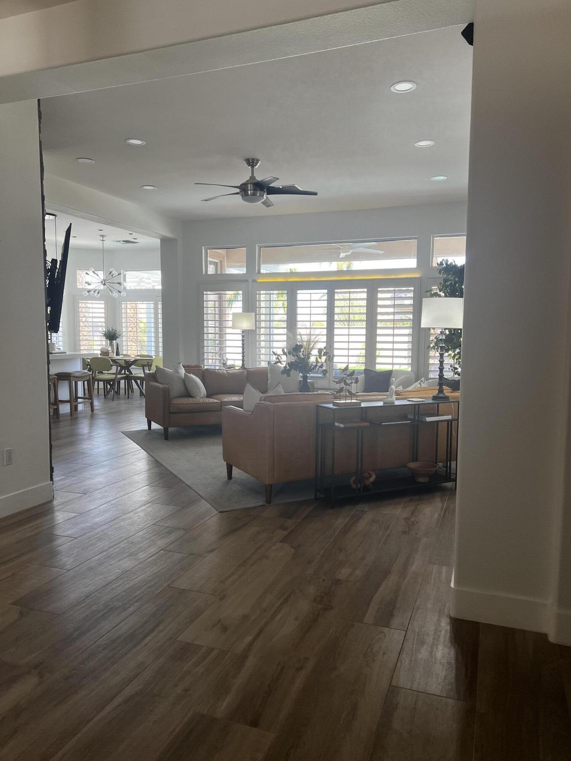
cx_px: 286
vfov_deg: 67.3
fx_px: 572
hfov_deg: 53.1
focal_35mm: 26
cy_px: 380
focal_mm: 5.7
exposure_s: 1/120
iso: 64
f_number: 1.5
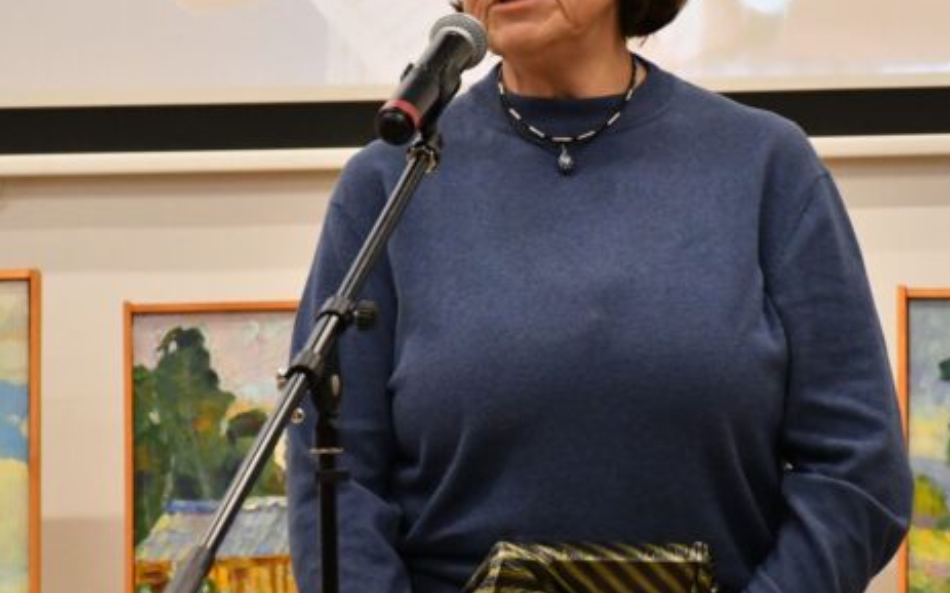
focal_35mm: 250
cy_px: 237
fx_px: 6470
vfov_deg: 5.2
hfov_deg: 8.4
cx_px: 554
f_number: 5.3
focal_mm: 95
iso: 5600
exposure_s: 1/500
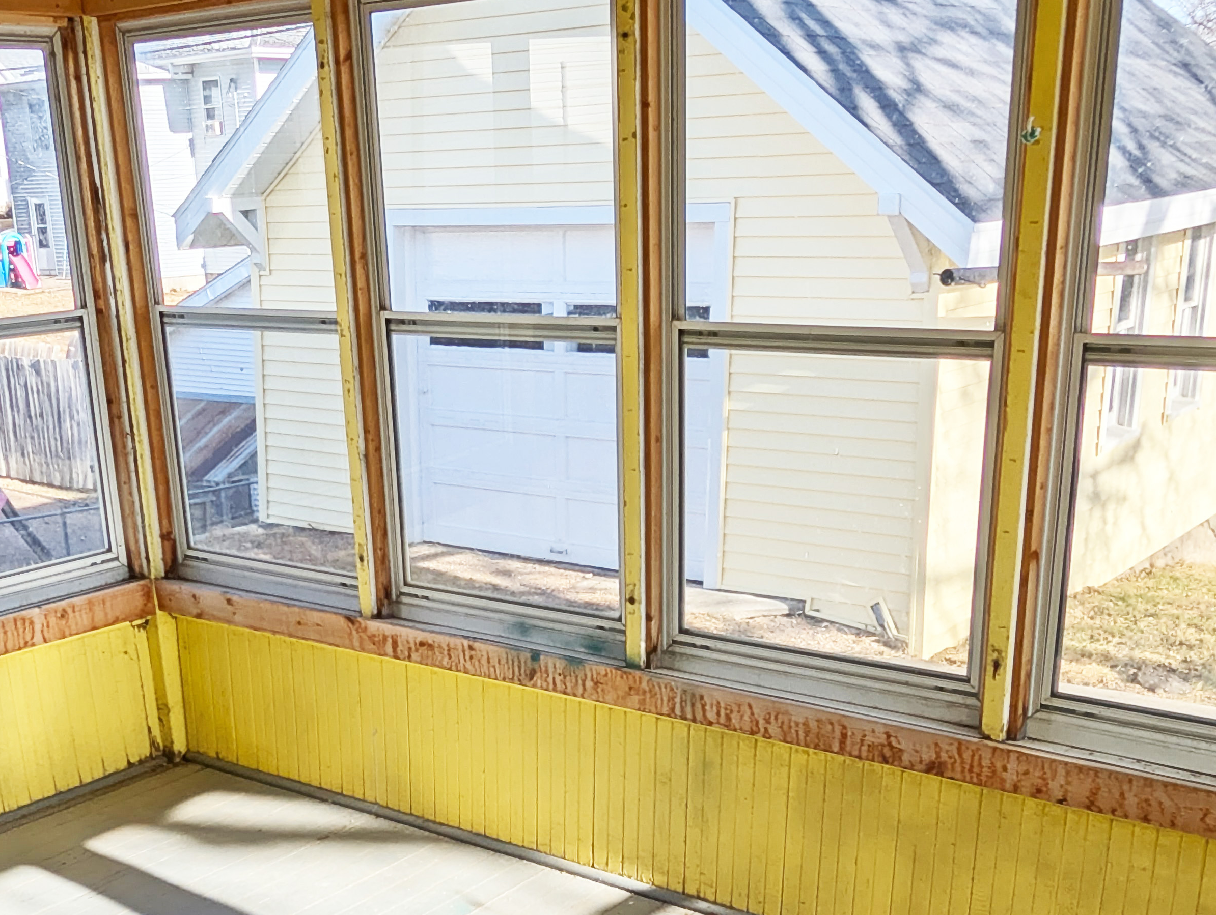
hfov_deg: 45.5
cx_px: 491
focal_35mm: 41
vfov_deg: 33.8
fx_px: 1442
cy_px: 776
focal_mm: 2.02
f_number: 1.7
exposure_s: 1/1689
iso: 46
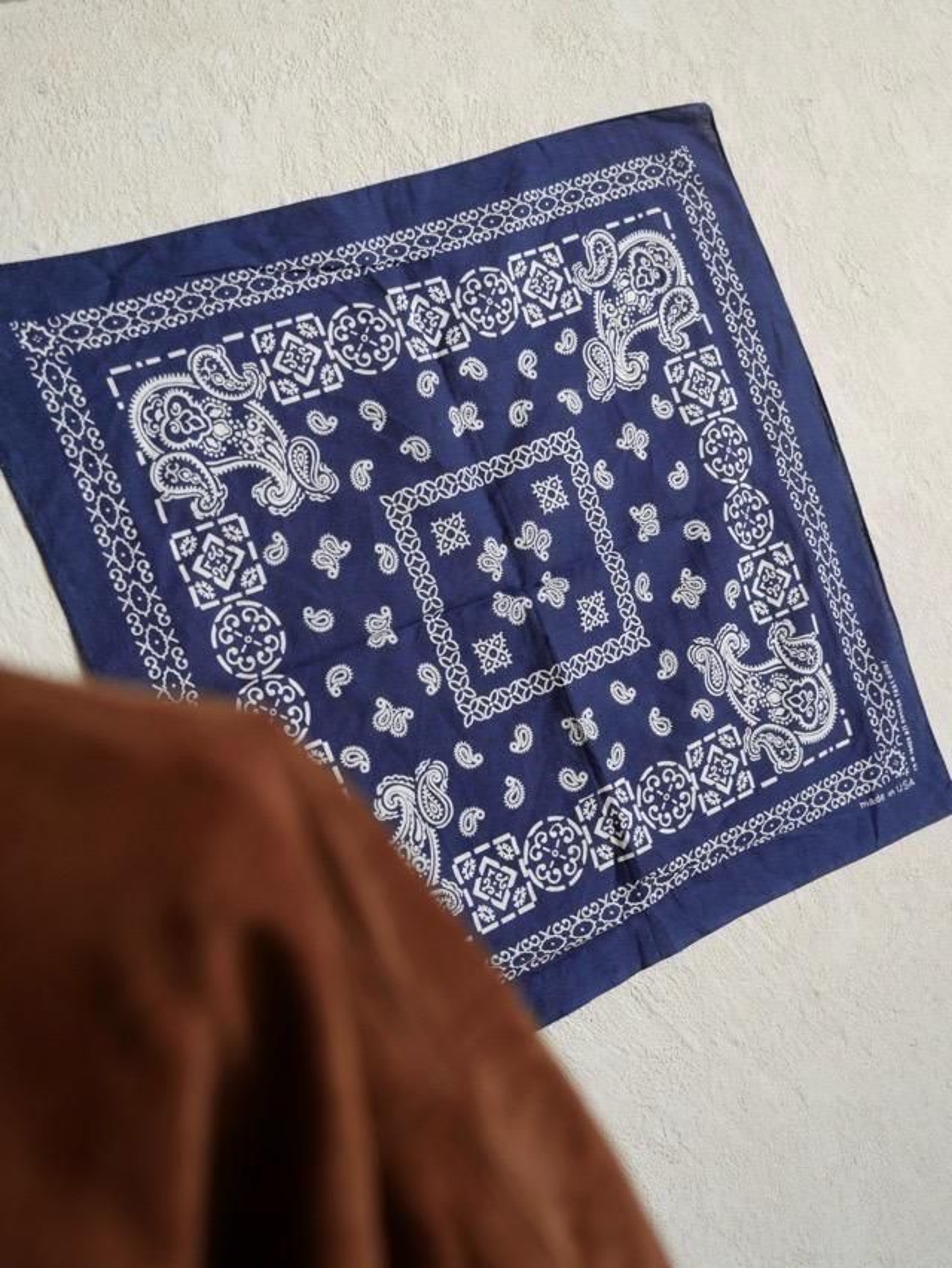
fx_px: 1686
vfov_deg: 41.2
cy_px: 634
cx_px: 476
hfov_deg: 31.5
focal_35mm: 46
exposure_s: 1/60
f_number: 3.4
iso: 320
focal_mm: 23
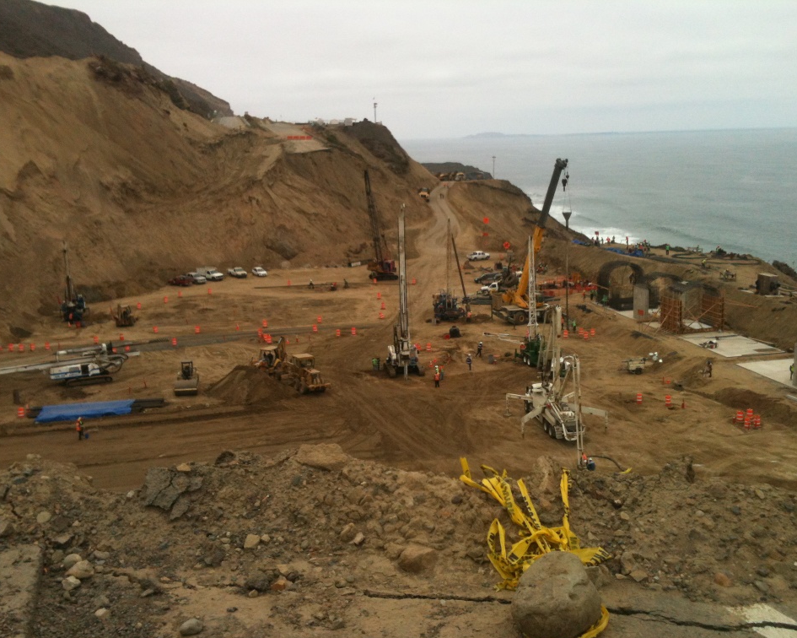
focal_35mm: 37
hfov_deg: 49.1
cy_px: 323
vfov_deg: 40.1
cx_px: 423
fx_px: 873
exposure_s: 1/1735
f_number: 2.8
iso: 64
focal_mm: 3.85
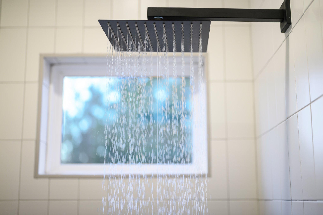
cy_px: 108
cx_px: 162
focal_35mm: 50
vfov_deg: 26.9
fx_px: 448
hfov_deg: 39.6
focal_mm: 50
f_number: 1.8
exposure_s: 1/320
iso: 400
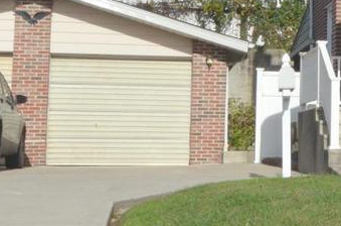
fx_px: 963
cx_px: 411
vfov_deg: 13.2
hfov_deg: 18.9
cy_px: 15
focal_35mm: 102
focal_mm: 16
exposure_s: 1/1250
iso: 1600
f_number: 18
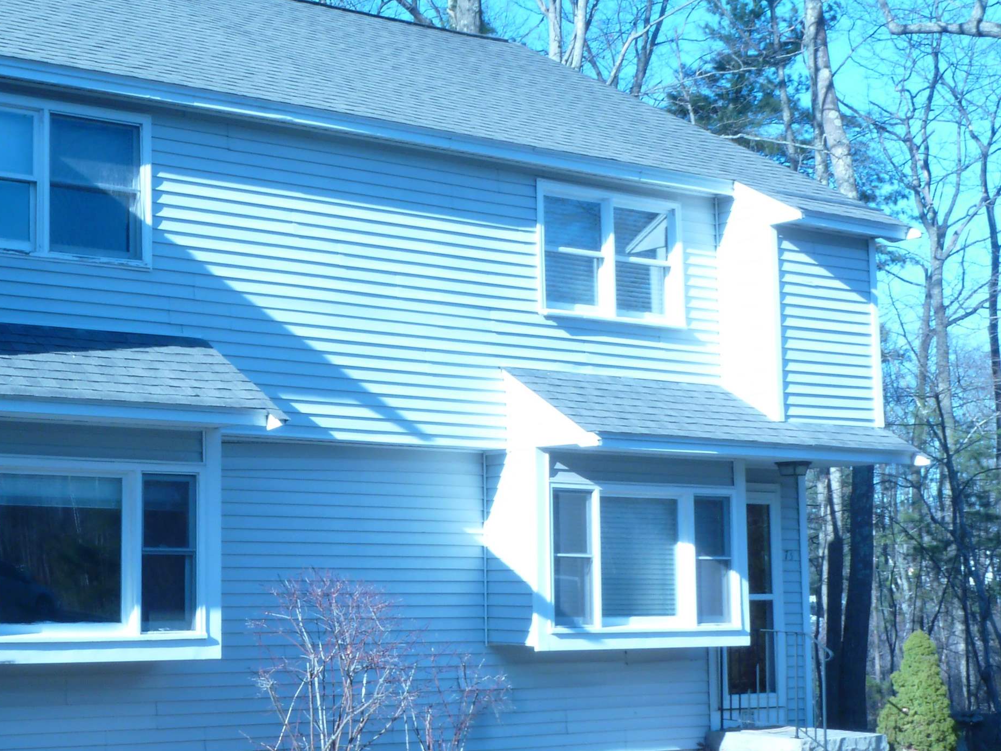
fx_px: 1822
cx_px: 175
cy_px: 377
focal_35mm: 63
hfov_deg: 29.9
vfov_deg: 23.3
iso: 100
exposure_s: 1/60
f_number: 8
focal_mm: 6.8
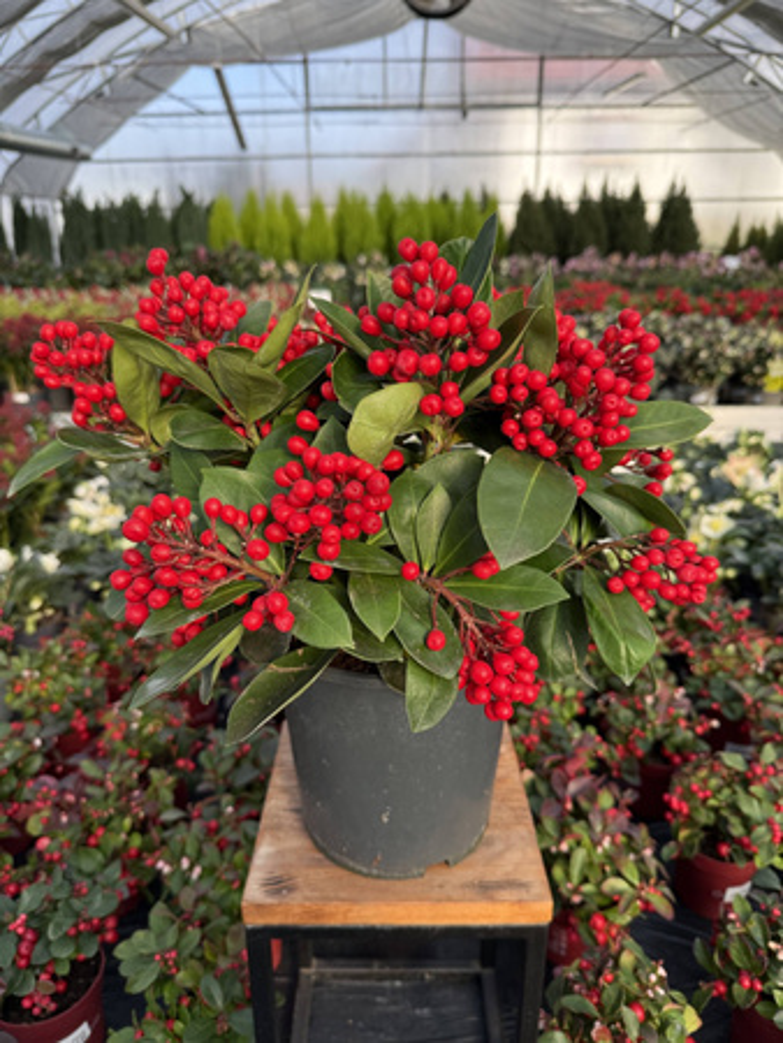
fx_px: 723
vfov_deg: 71.6
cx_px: 392
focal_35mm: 24
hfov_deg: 56.9
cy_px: 522
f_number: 1.78
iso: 100
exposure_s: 1/788
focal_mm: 6.76
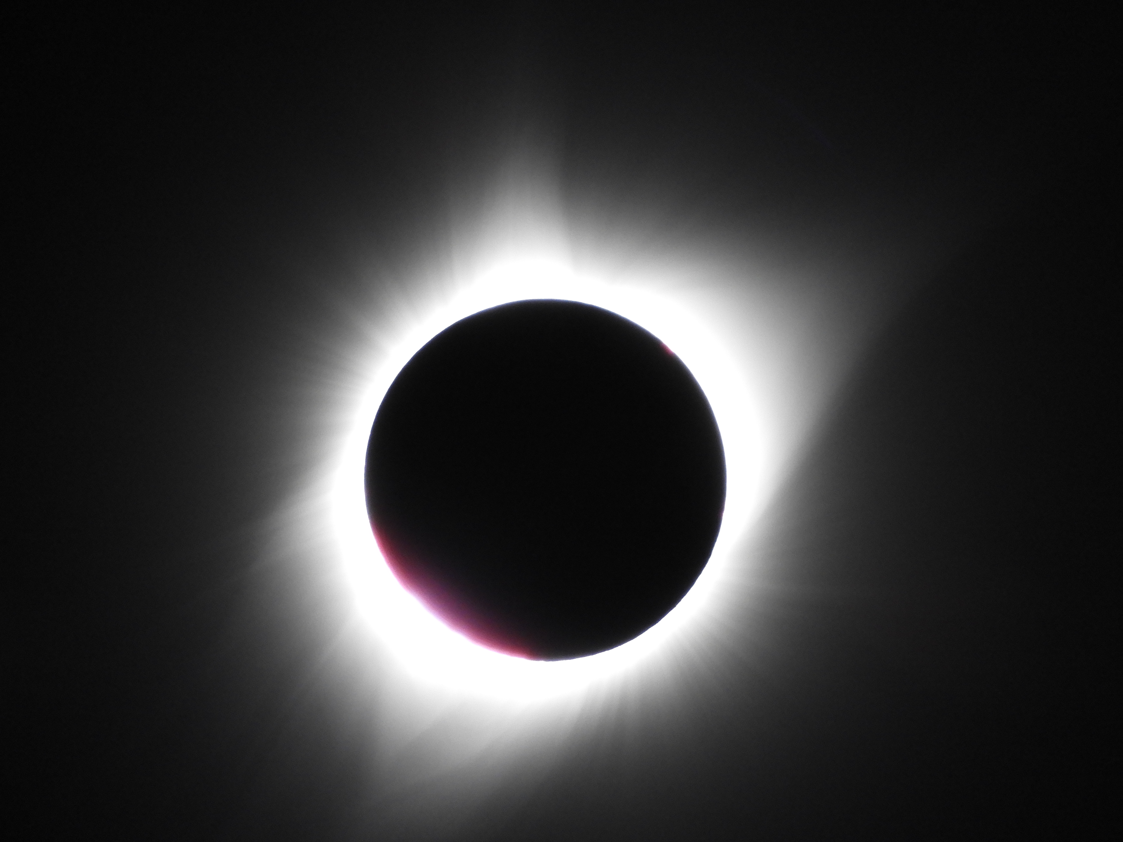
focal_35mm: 1200
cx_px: 562
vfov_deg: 1.2
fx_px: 38930
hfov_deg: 1.7
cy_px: 421
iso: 450
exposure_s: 1/60
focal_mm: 215
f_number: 6
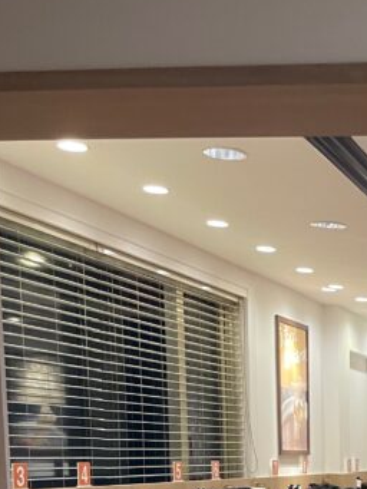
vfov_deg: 22.3
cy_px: 645
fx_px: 1102
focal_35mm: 78
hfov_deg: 17.5
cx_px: 499
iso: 125
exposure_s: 1/82
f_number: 1.6
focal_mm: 4.2
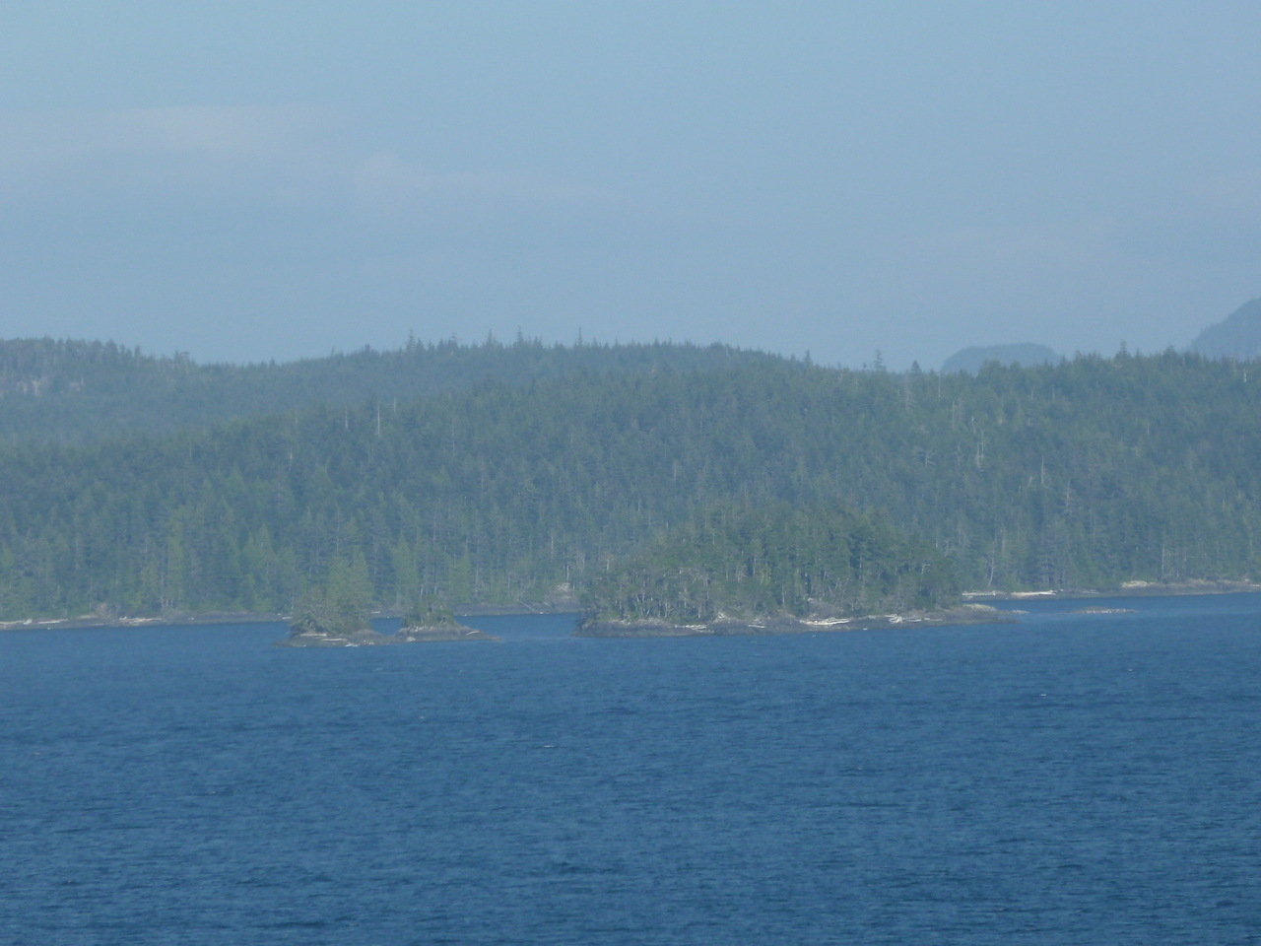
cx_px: 630
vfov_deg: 5.9
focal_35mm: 250
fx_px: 9107
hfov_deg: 7.9
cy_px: 473
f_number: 5.9
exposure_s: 1/250
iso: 80
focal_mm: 36
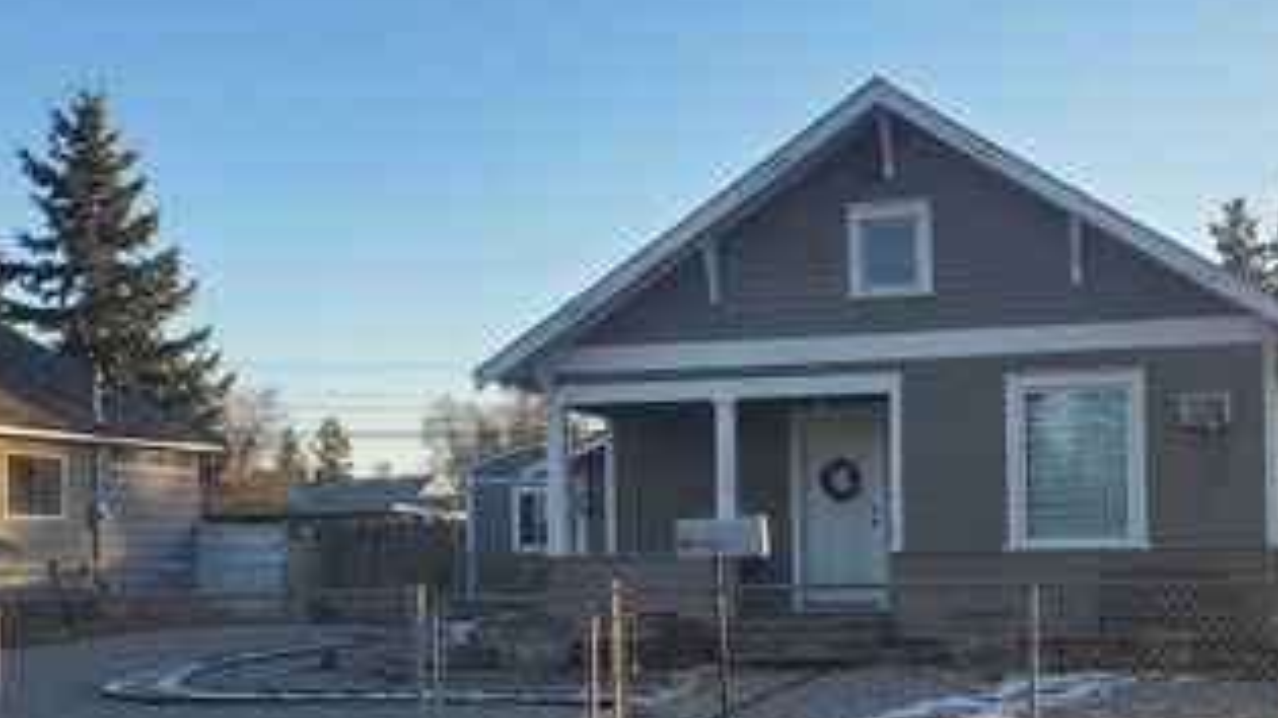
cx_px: 848
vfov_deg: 26.2
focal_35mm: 45
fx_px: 1525
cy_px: 533
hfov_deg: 44.8
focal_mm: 4.3
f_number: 2.4
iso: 50
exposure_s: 1/395
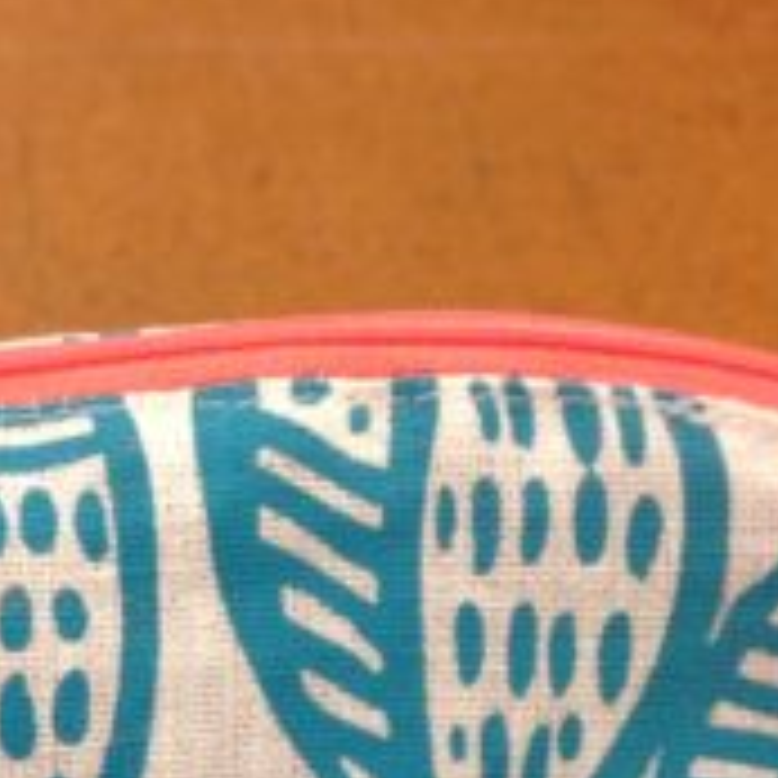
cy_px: 850
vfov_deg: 16.6
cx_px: 121
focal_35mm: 102
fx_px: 2594
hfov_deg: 16.9
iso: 50
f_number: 2.4
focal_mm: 4.28
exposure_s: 1/25
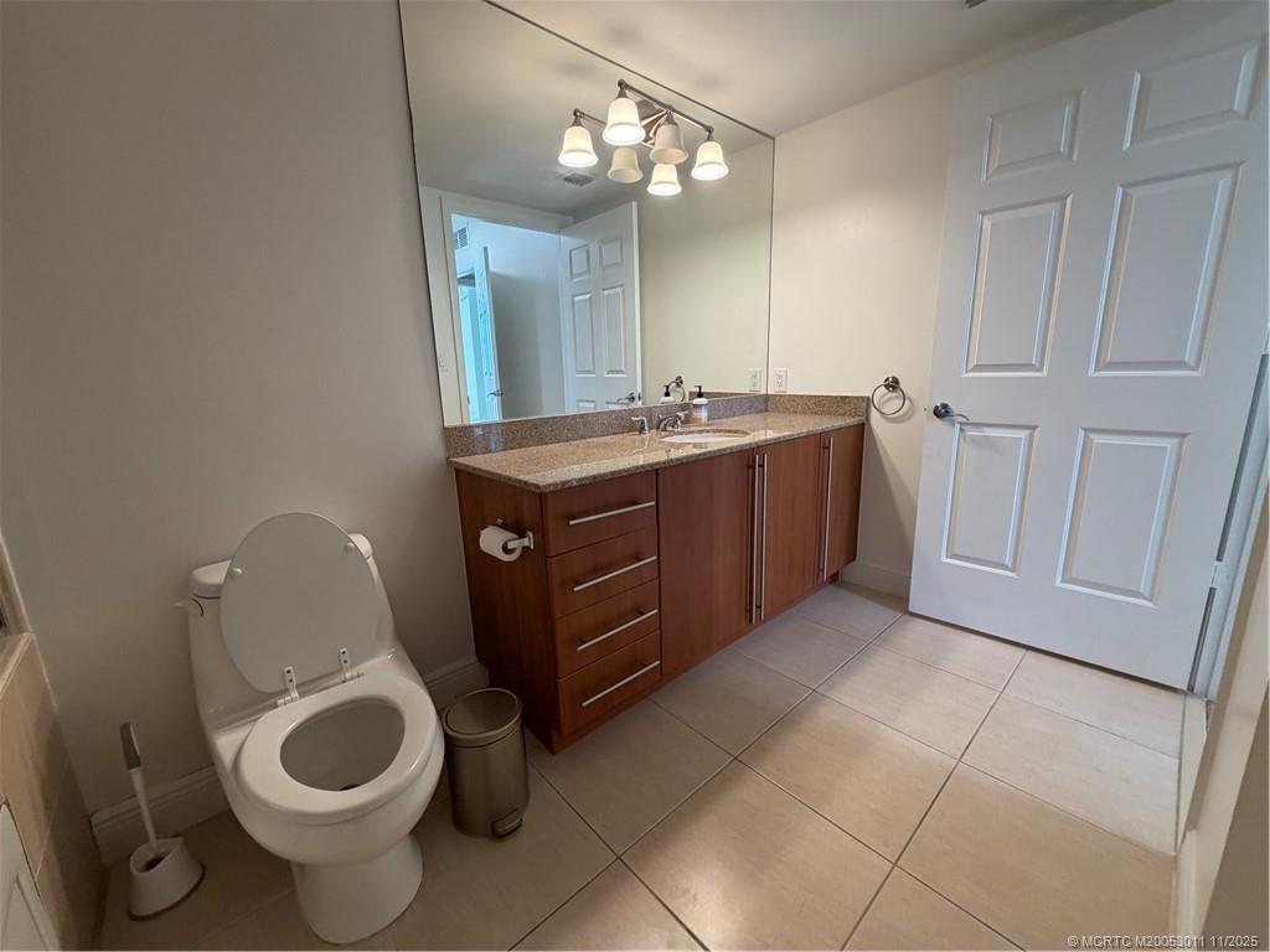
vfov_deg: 85.7
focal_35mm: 14
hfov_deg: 102.1
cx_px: 635
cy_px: 476
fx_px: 514
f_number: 2.2
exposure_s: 1/60
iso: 200
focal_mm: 2.22
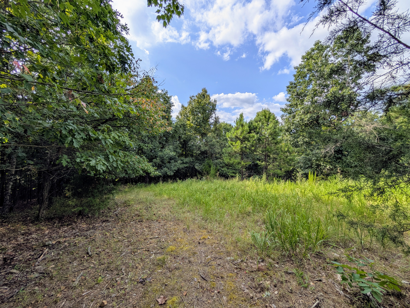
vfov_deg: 94.6
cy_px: 154
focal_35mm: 12
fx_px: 142
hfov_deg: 110.5
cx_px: 205
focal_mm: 2.02
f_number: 1.7
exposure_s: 1/1300
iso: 43
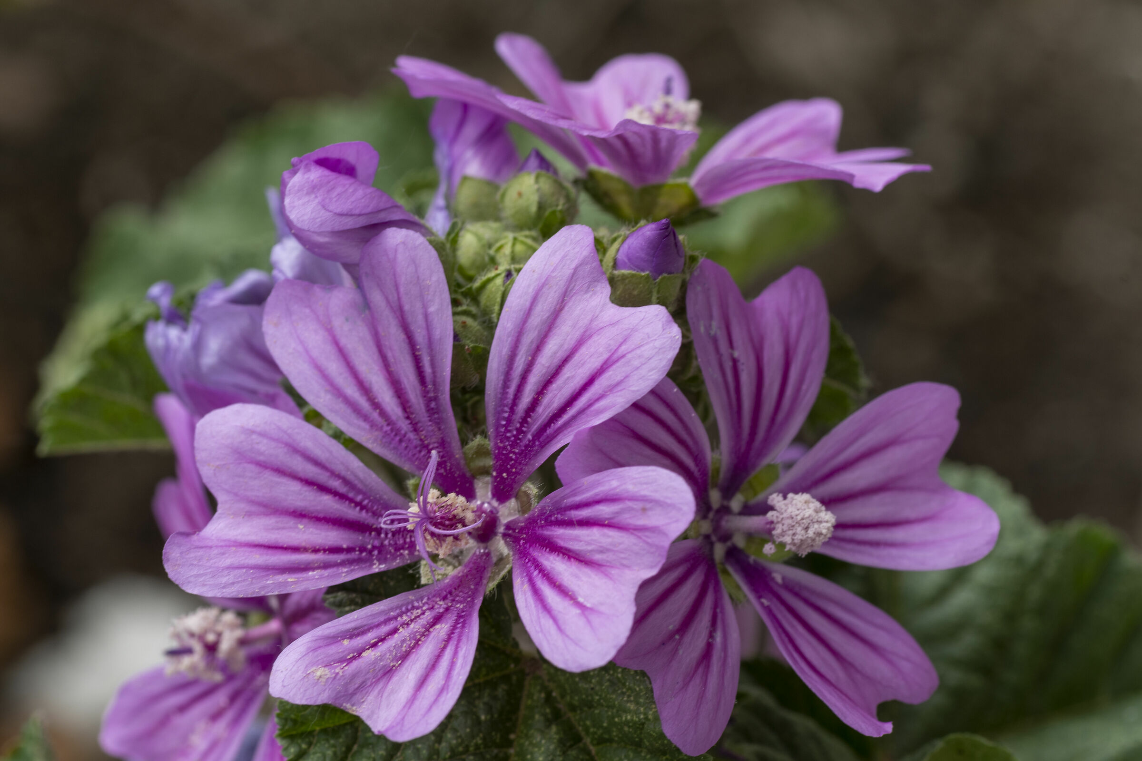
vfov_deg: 10.2
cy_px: 380
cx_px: 571
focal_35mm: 135
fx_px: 4282
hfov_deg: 15.2
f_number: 16
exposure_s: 1/60
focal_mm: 90
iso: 100
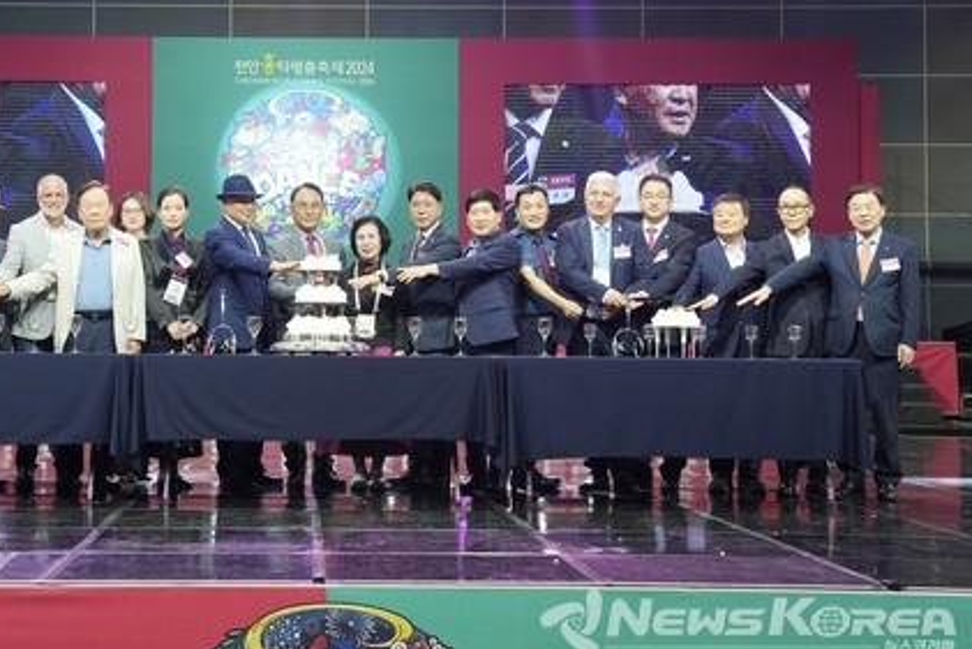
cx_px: 298
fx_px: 1810
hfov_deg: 29.8
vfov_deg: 20.3
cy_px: 229
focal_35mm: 67
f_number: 5
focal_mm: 47
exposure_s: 1/320
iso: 1600
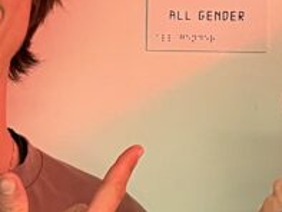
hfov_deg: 14.6
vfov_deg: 11.0
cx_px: 172
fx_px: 1100
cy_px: 53
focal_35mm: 135
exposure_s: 1/50
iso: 400
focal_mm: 5.1
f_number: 1.6
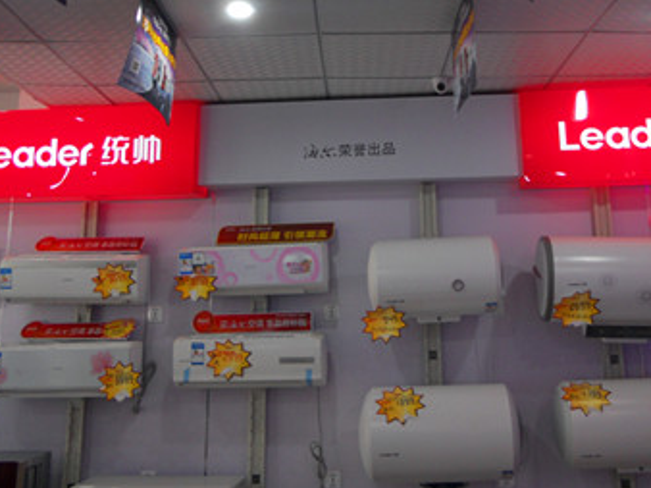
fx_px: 752
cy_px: 130
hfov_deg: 46.7
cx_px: 378
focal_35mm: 40
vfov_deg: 35.2
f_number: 3.2
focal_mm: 4.9
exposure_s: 1/30
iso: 100
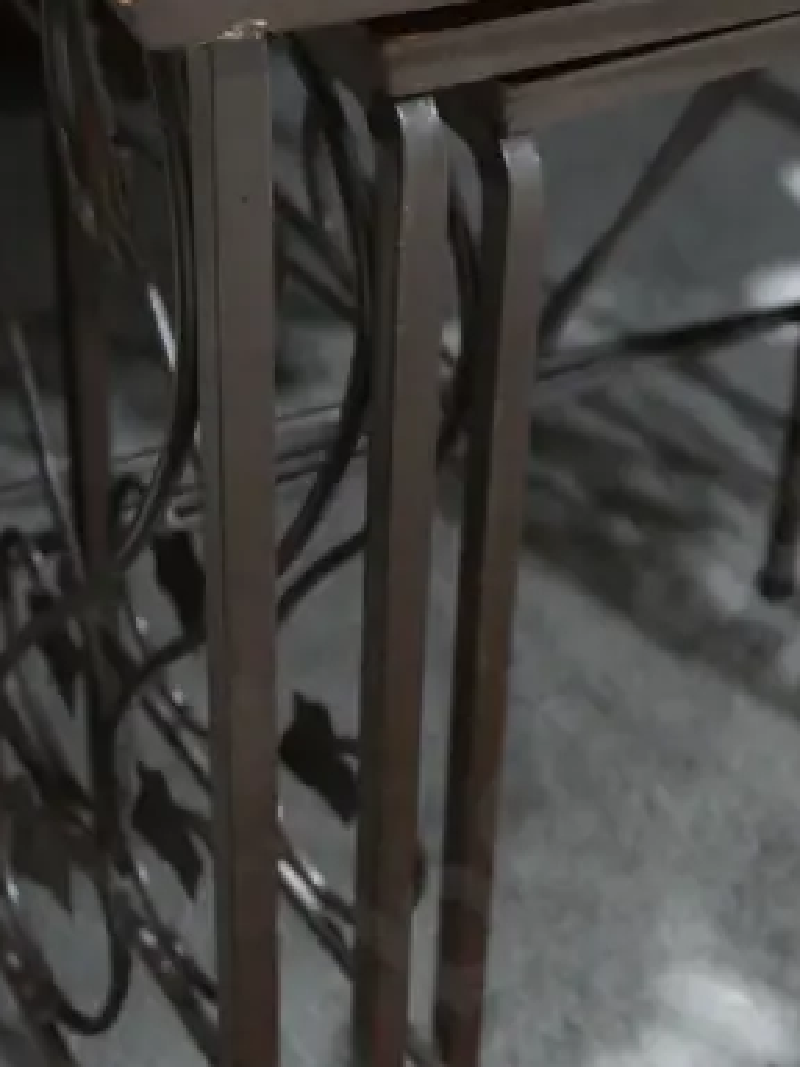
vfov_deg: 24.3
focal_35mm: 80
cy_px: 372
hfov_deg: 17.8
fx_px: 2465
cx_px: 874
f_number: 3.6
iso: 1600
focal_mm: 15
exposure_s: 1/60
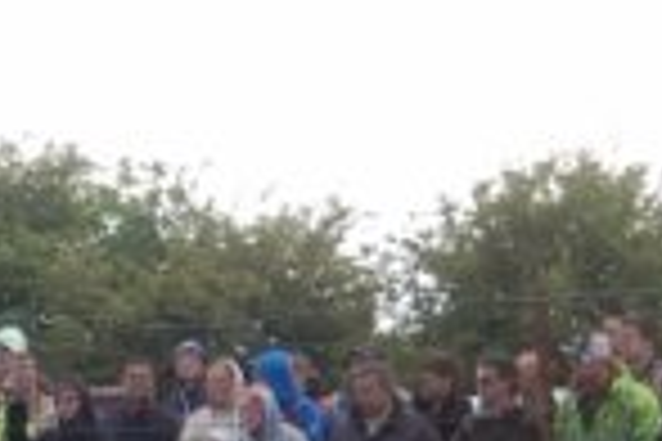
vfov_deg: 3.8
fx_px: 6604
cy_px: 657
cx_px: -531
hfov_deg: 5.6
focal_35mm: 359
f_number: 5.3
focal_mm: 55
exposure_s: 1/500
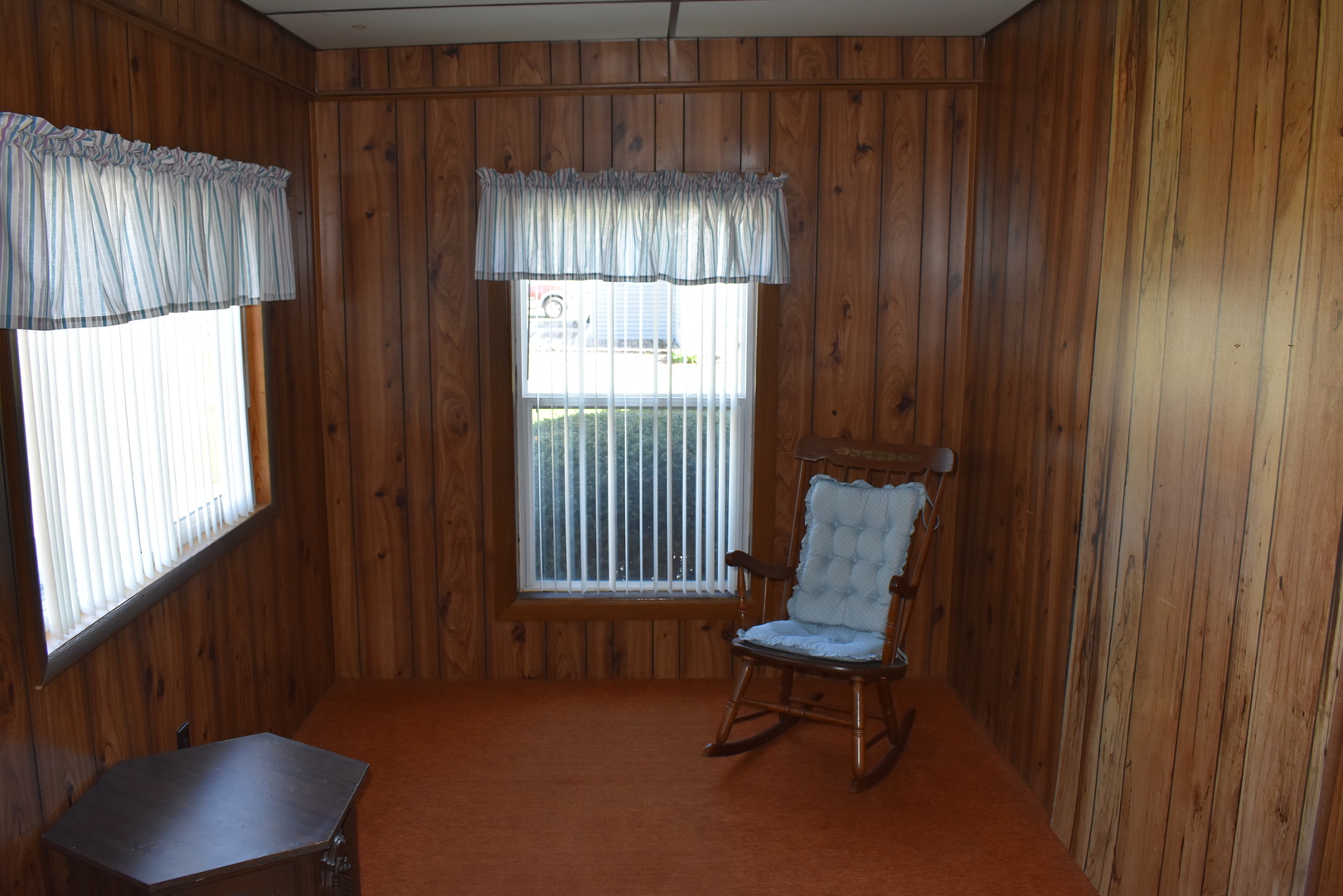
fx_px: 1119
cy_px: 448
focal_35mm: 30
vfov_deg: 43.6
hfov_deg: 61.9
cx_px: 672
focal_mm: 20
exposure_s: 1/125
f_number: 5.6
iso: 800
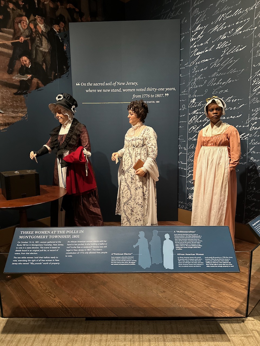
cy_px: 173
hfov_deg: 56.8
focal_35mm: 24
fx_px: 240
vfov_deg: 71.6
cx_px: 130
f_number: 1.78
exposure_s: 1/30
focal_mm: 6.86
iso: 1250
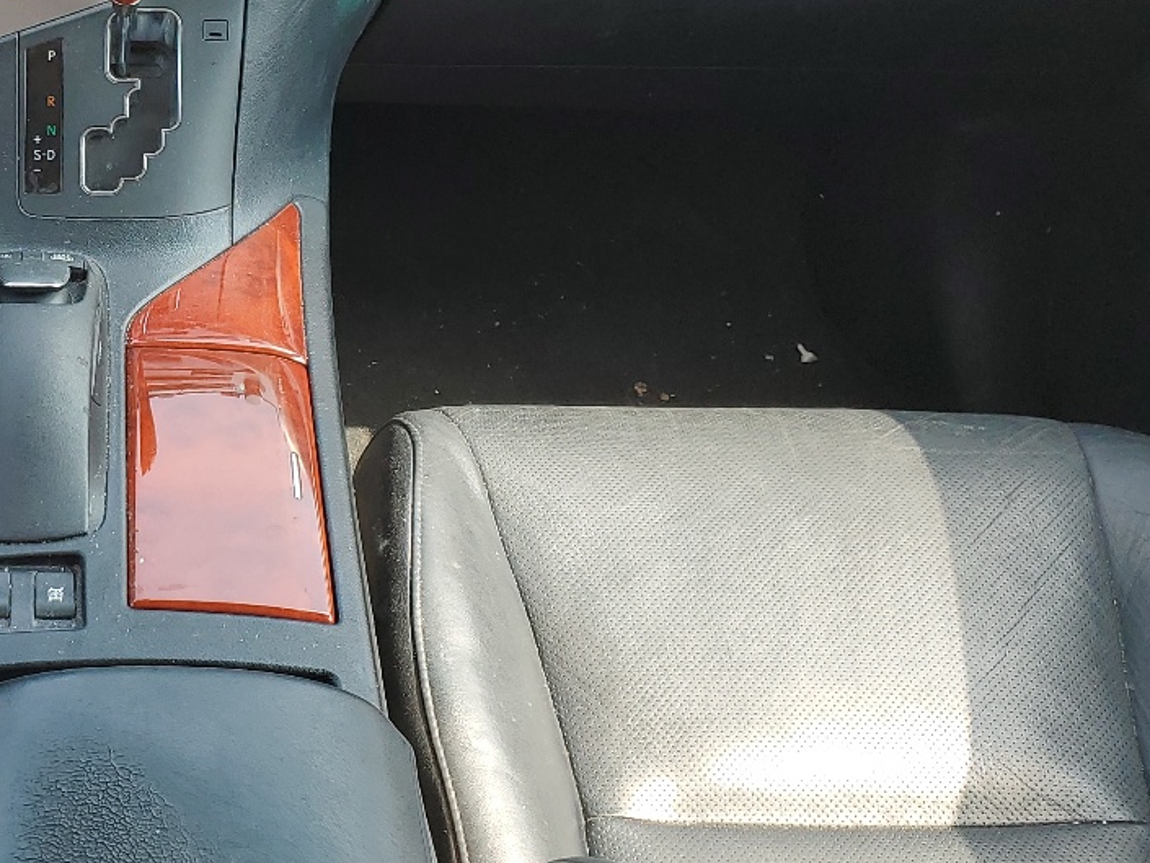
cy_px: 282
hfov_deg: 31.2
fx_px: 1960
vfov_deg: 24.7
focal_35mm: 59
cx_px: 121
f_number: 1.5
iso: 50
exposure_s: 1/256
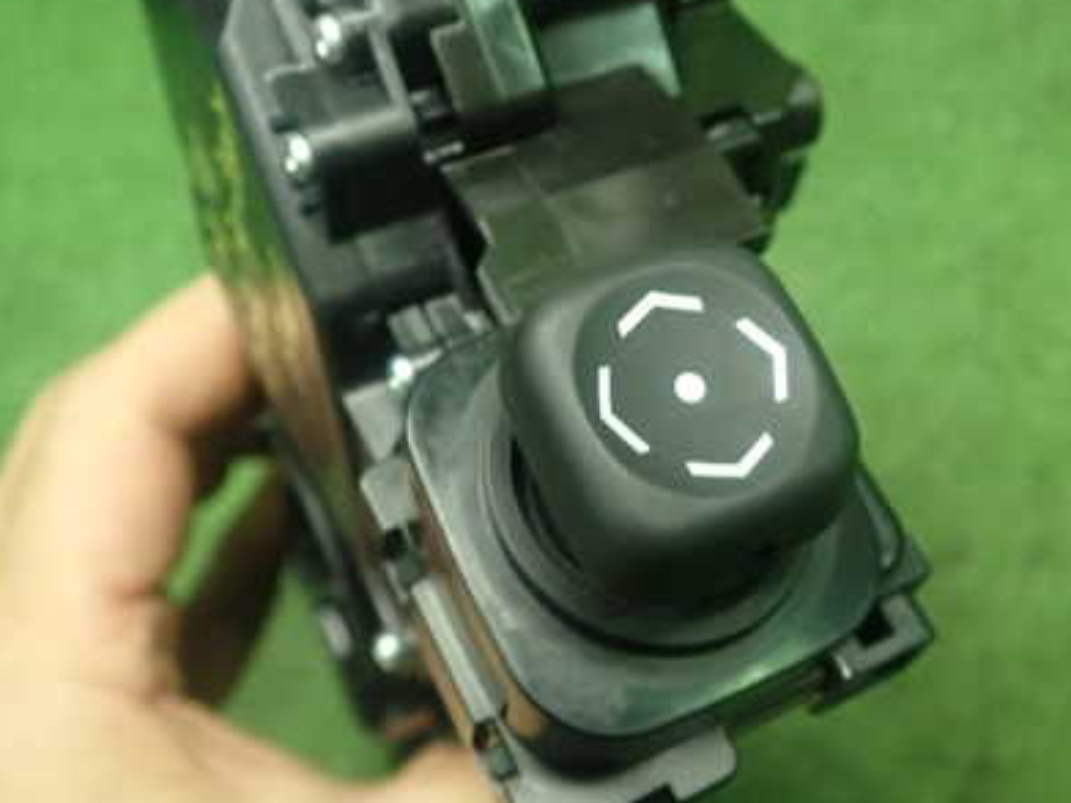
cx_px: 682
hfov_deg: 40.9
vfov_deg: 31.5
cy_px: 356
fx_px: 1423
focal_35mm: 46
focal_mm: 5.4
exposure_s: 1/30
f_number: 2.3
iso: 250
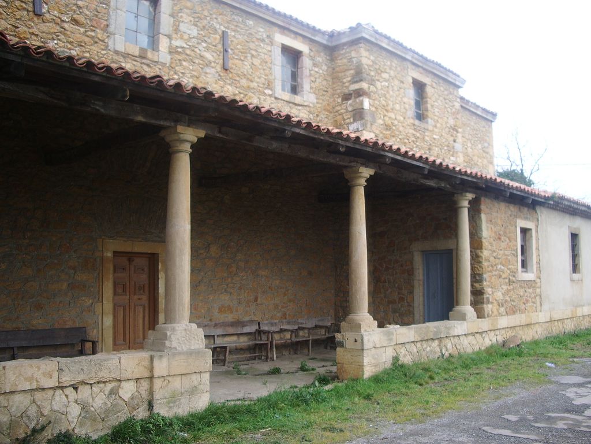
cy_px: 222
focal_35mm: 35
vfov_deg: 40.7
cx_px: 296
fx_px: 598
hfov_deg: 52.6
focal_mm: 5.8
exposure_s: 1/125
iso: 50
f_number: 2.6
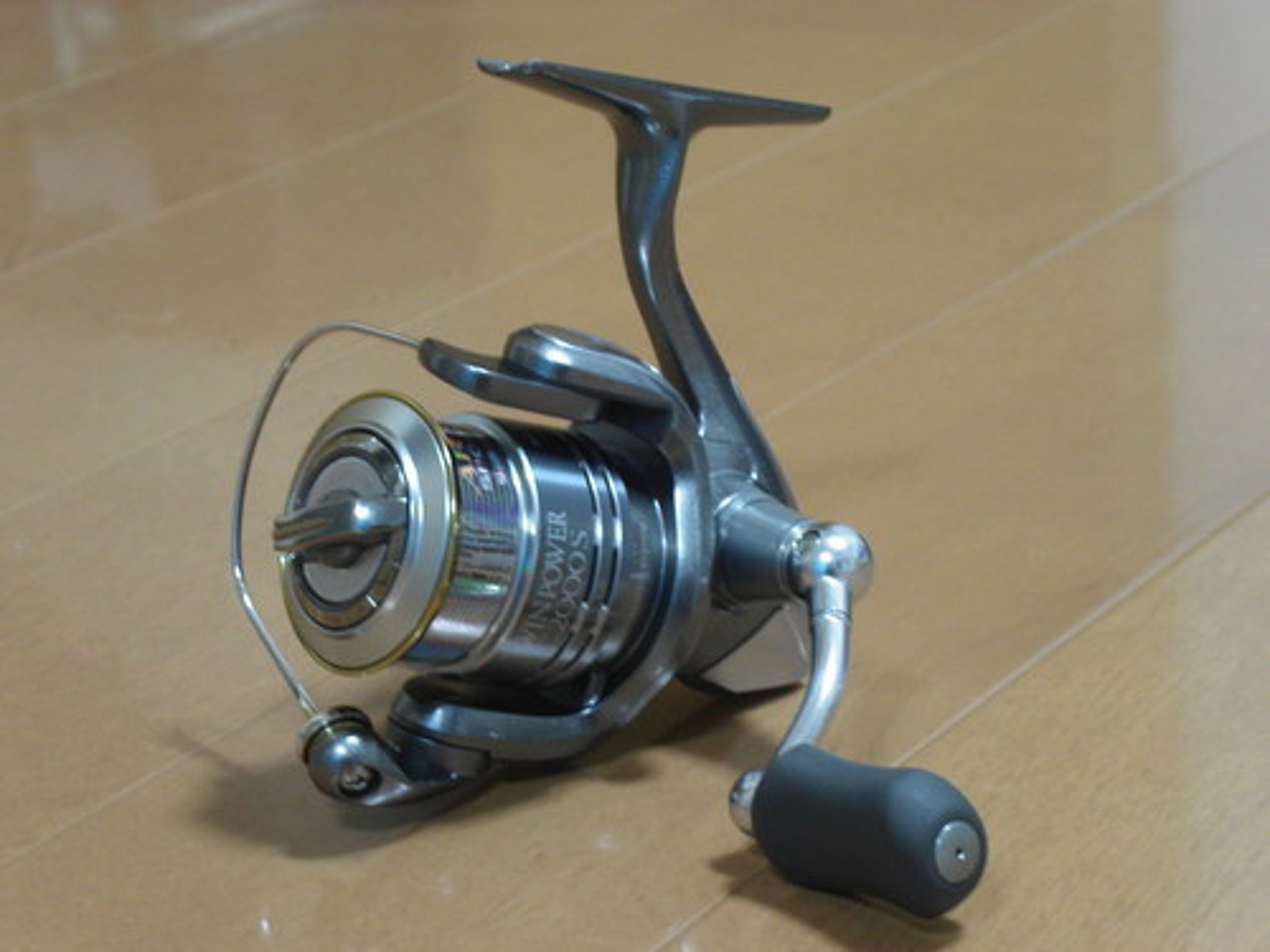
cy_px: 476
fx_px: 4182
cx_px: 635
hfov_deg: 17.3
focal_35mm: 114
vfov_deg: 13.0
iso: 200
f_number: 4.7
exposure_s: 1/8
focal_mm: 23.4
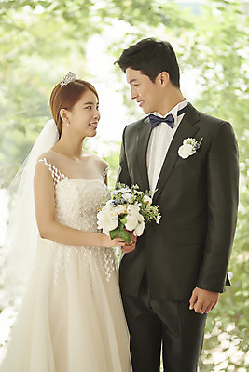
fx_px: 881
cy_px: 186
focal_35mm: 85
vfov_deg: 23.9
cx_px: 124
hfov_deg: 16.1
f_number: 1.6
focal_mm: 85
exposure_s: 1/500
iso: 200
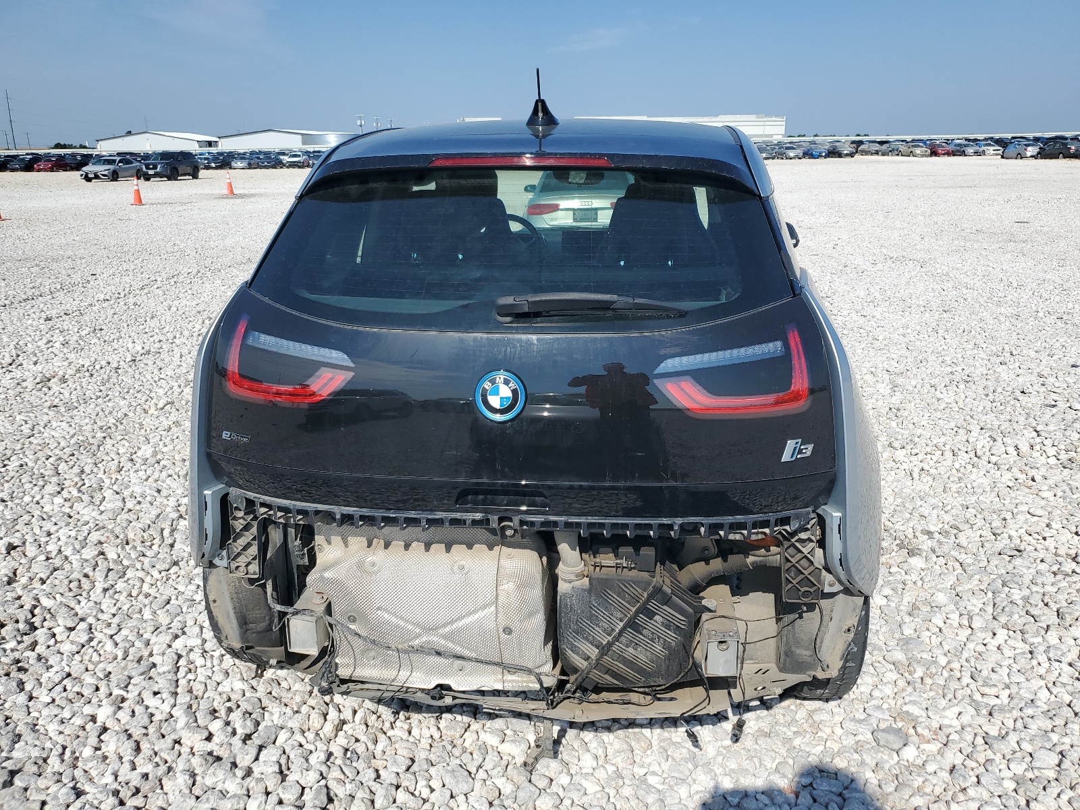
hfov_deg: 67.3
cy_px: 405
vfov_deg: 53.1
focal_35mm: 26
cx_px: 540
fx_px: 811
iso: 50
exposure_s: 1/5000
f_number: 1.5
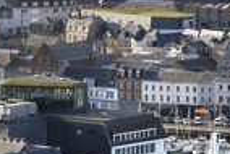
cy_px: 118
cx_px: 141
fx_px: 2552
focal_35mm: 399
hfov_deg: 5.2
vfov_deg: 3.5
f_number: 9
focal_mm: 135
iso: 200
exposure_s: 1/250
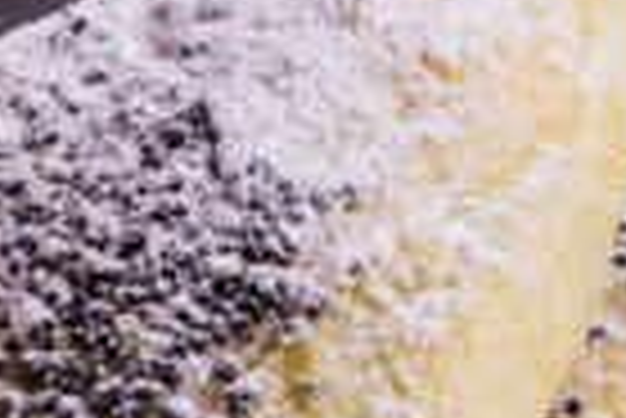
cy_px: 640
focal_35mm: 310
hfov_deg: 6.6
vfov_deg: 4.4
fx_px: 5396
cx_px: 284
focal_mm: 40
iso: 125
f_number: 7.1
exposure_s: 1/160
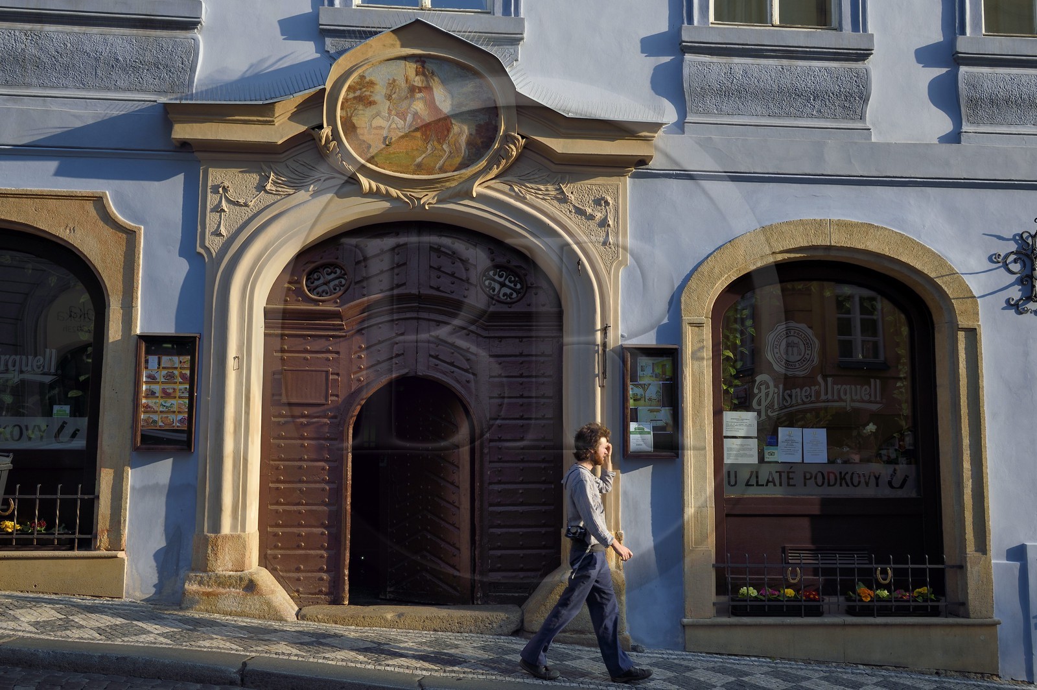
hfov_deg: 53.2
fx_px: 1036
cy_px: 345
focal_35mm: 36
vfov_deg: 36.8
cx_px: 518
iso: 400
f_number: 9
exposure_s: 1/200
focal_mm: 36
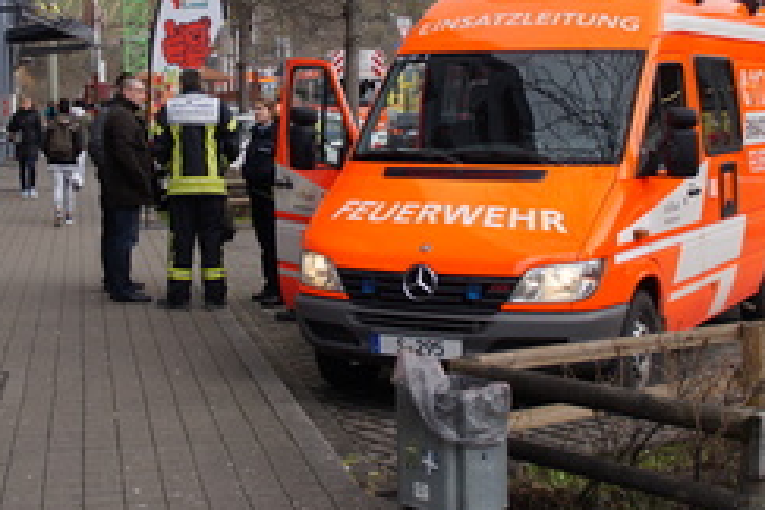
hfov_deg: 29.2
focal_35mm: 69
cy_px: 116
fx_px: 1466
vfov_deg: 19.6
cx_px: 312
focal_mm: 28
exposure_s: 1/125
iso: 100
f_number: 5.6
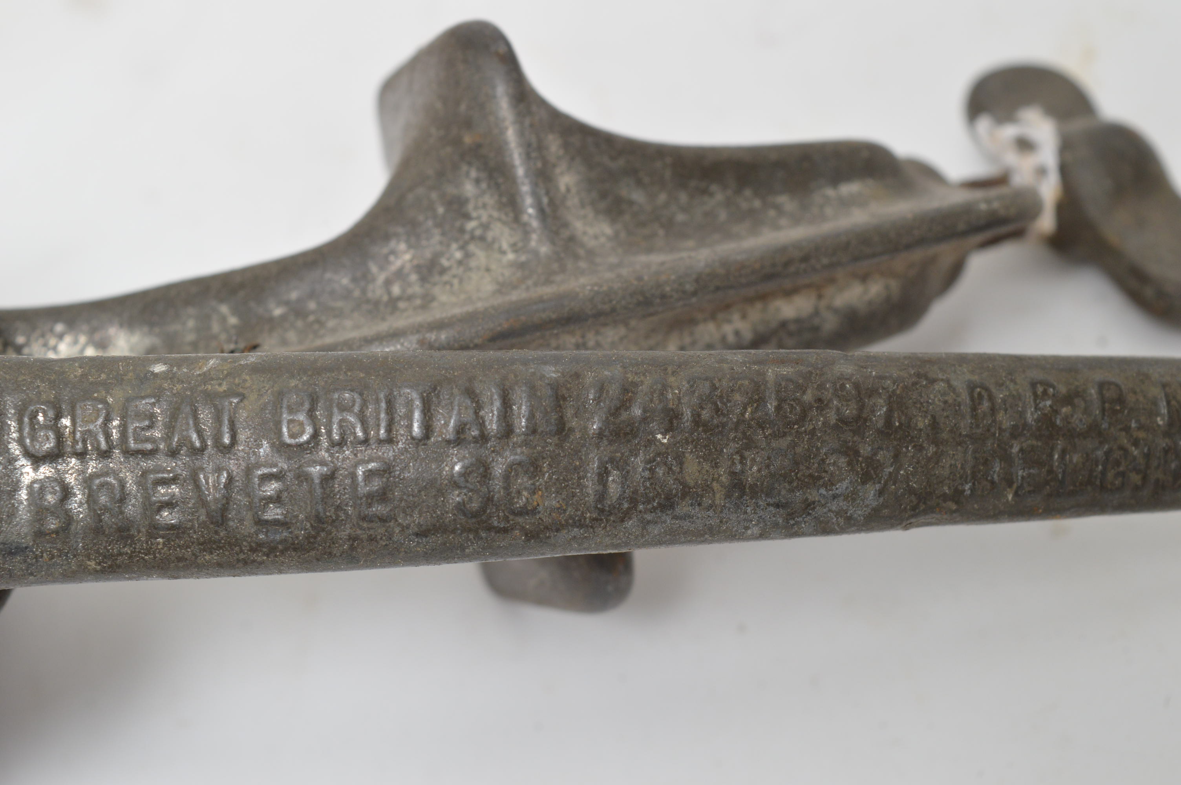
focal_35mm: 82
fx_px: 2704
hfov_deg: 24.6
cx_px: 590
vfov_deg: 16.5
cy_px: 392
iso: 400
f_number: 9
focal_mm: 55
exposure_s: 1/80
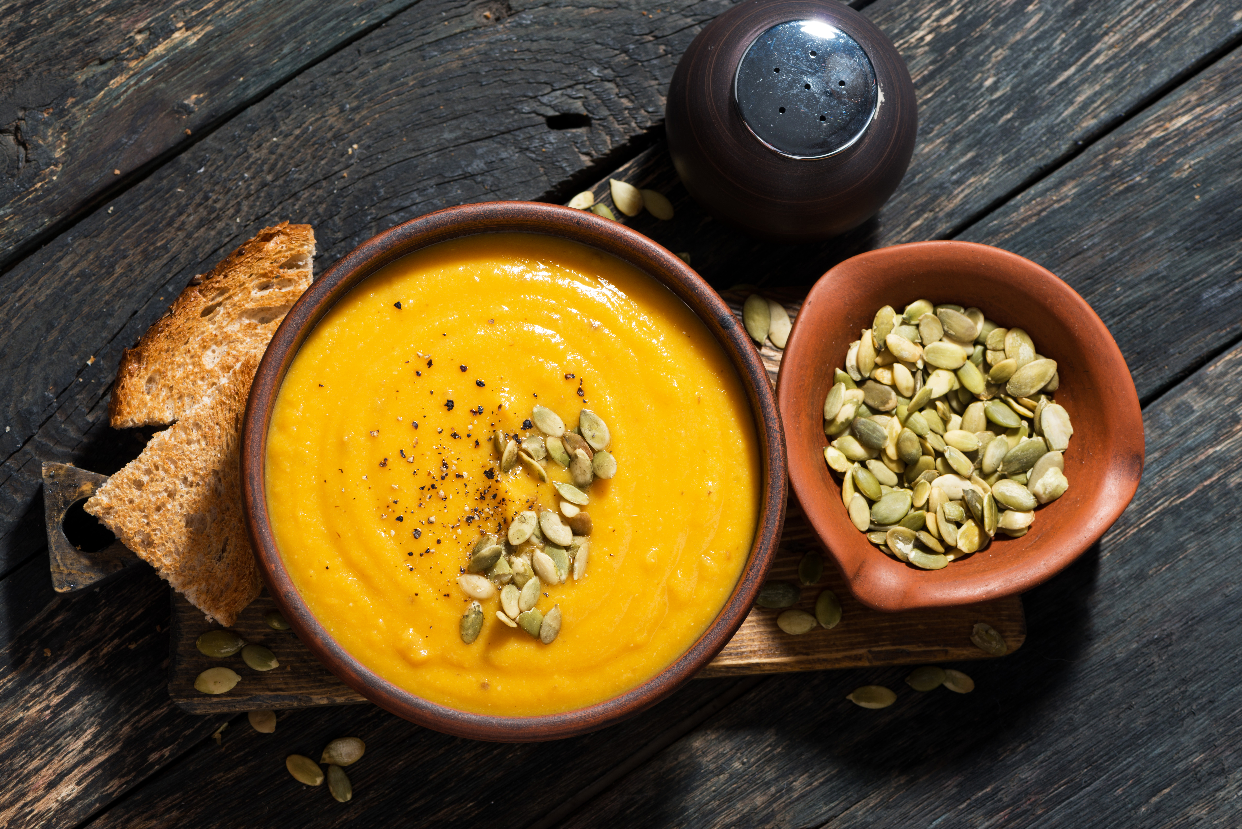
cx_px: 621
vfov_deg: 13.1
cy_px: 414
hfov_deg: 19.5
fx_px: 3623
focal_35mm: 105
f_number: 11
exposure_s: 1/125
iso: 100
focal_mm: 105
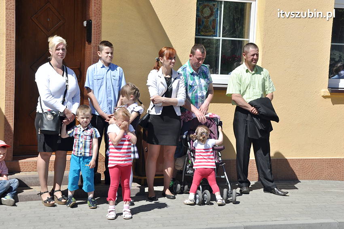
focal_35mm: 72
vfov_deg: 18.9
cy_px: 114
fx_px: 687
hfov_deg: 28.1
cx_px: 172
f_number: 13
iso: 400
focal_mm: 48
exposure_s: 1/640
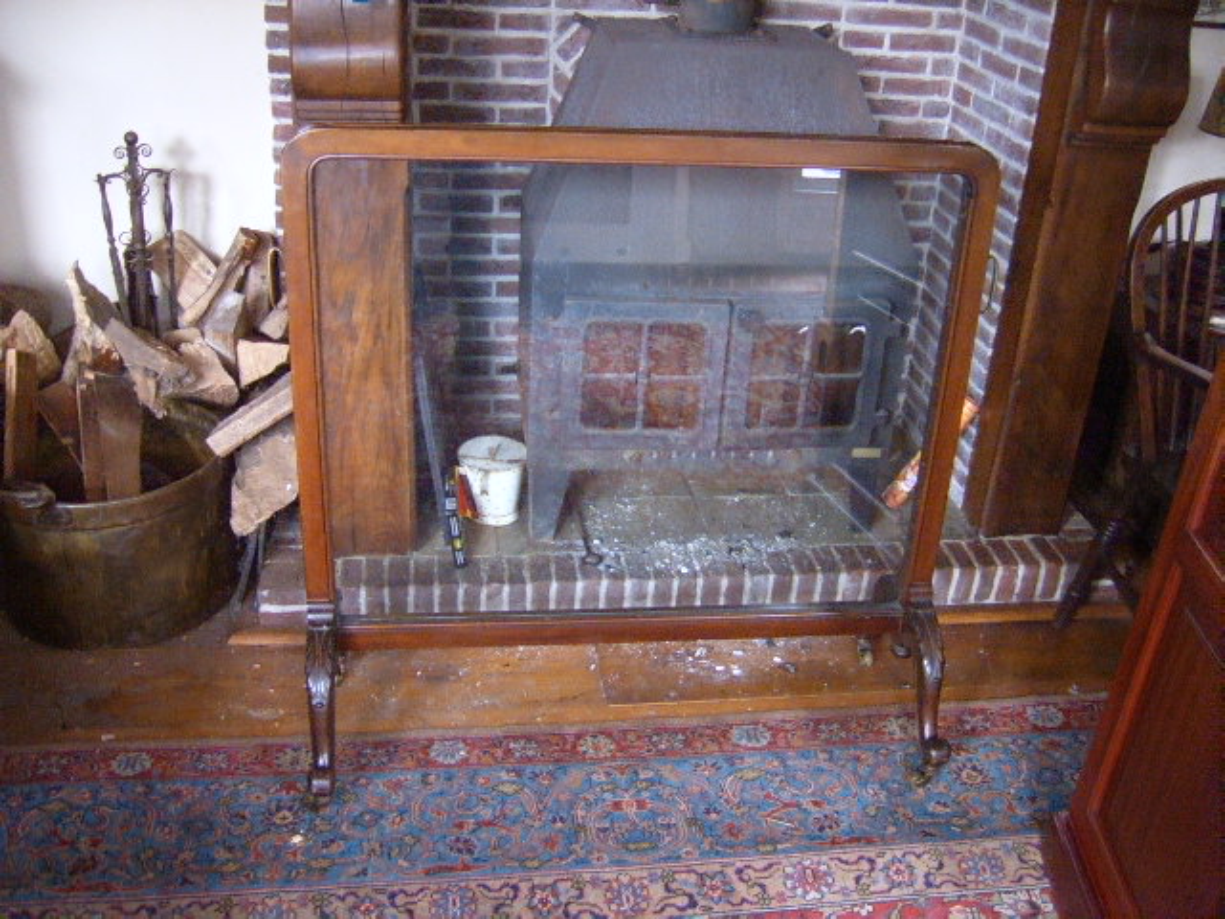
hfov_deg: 52.6
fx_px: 1239
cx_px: 612
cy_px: 460
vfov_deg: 40.7
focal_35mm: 35
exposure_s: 1/10
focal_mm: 5.8
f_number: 2.8
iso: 100
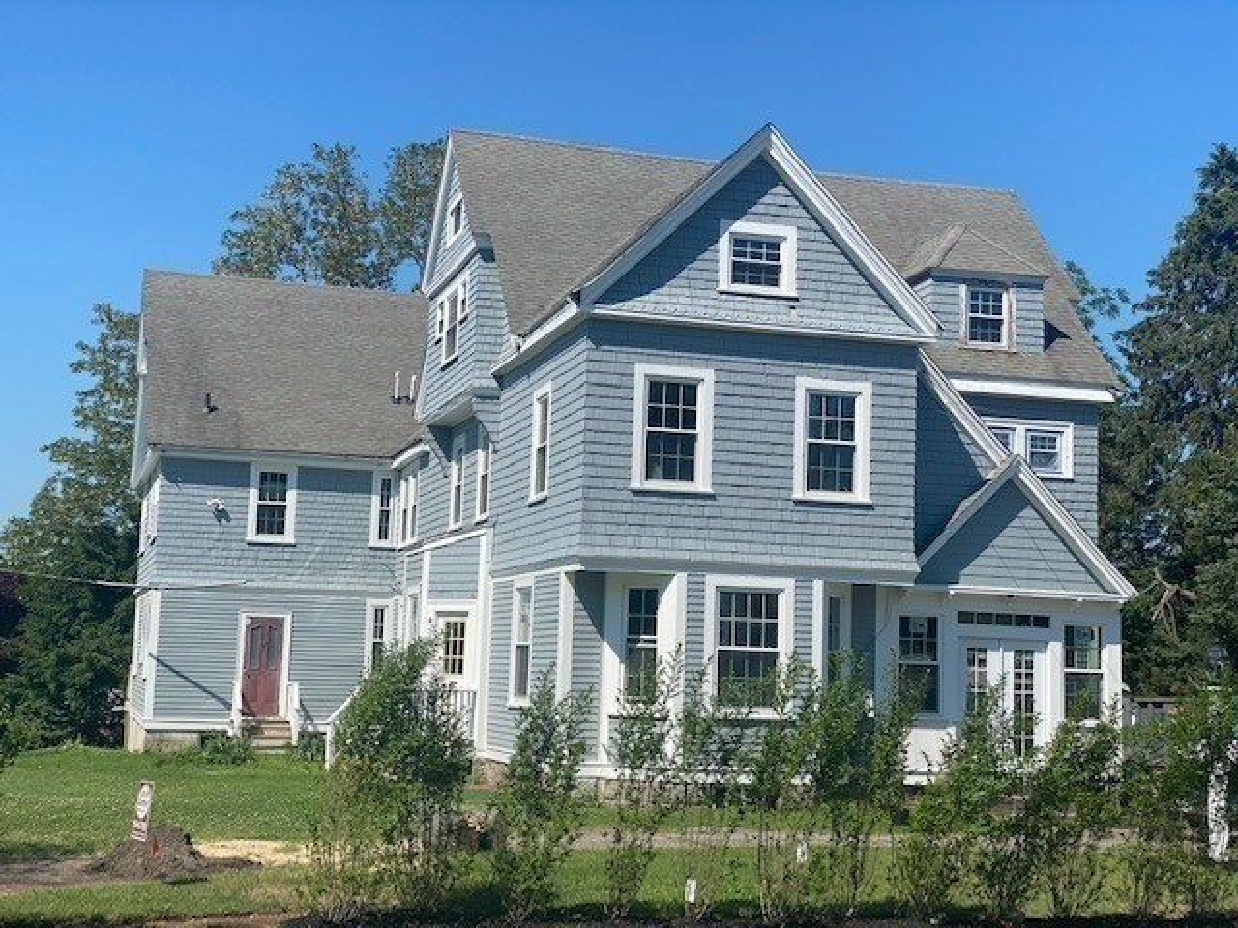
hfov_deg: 36.8
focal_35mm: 52
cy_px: 464
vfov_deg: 28.0
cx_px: 619
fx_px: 1860
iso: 20
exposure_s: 1/1597
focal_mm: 6
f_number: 2
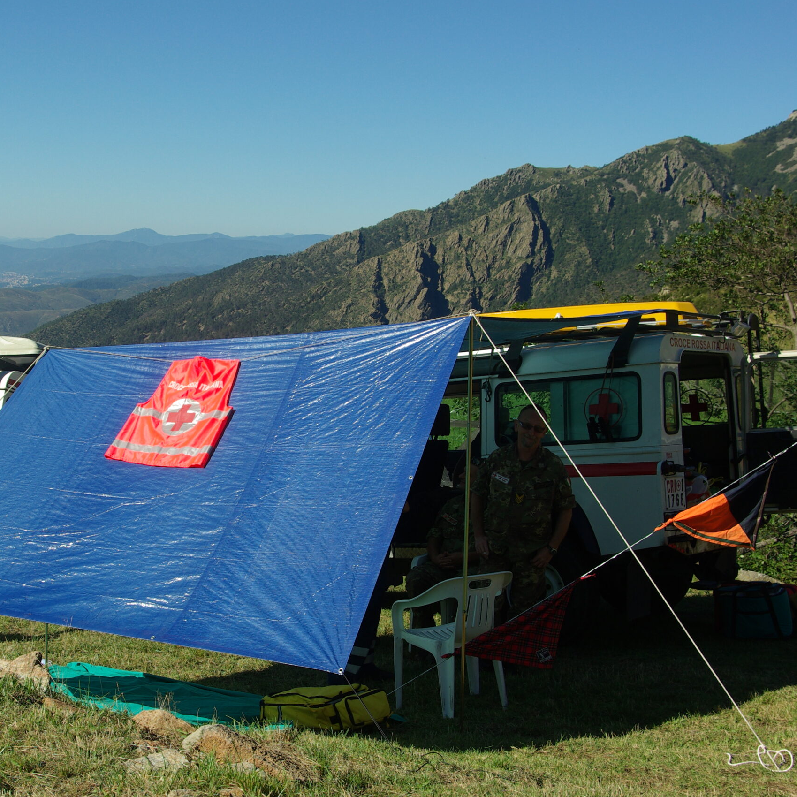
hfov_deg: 33.7
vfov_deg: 34.0
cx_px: 254
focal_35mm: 50
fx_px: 1302
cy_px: 397
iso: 100
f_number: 8
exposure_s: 1/250
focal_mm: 26
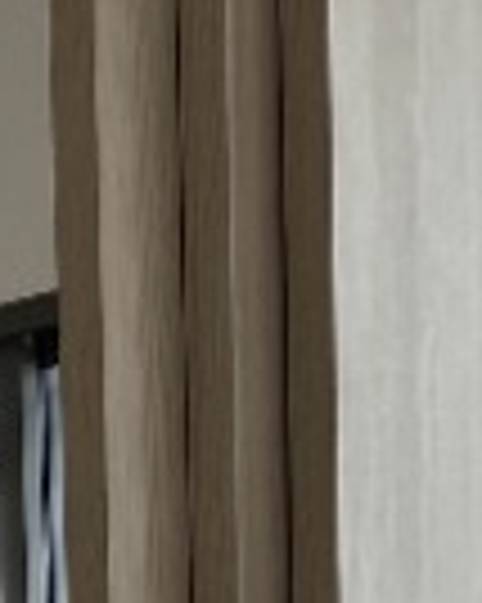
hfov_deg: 7.9
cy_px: 1575
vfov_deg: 9.0
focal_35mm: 189
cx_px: -387
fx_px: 3374
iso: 32
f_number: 1.6
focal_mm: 4.2
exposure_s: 1/133
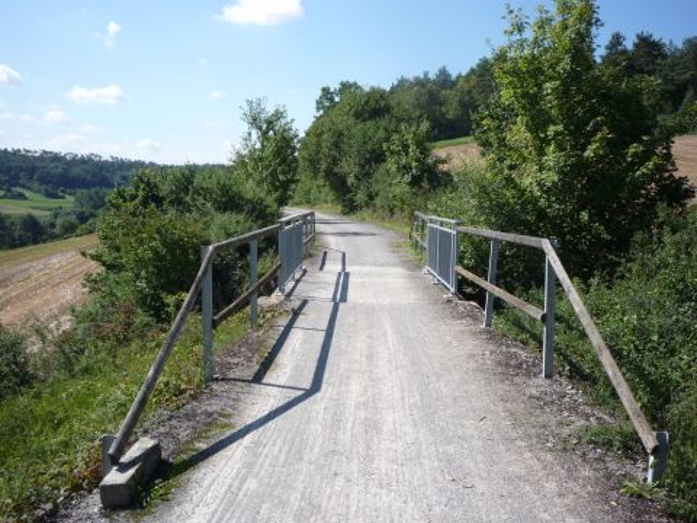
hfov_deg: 56.8
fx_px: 644
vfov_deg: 44.2
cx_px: 348
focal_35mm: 32
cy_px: 262
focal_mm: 5.2
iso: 100
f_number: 5
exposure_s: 1/400
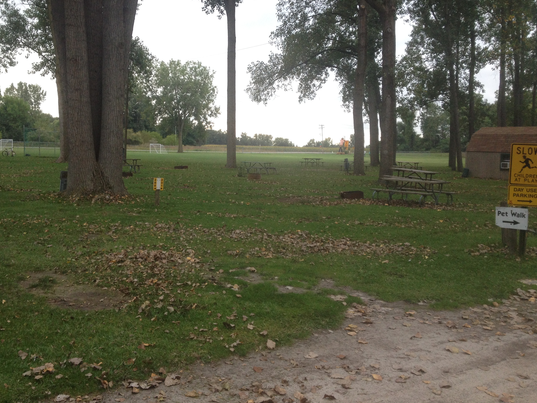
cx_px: 244
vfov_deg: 36.8
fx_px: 605
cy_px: 180
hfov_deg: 47.8
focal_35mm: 39
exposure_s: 1/120
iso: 100
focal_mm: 4.28
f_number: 2.4
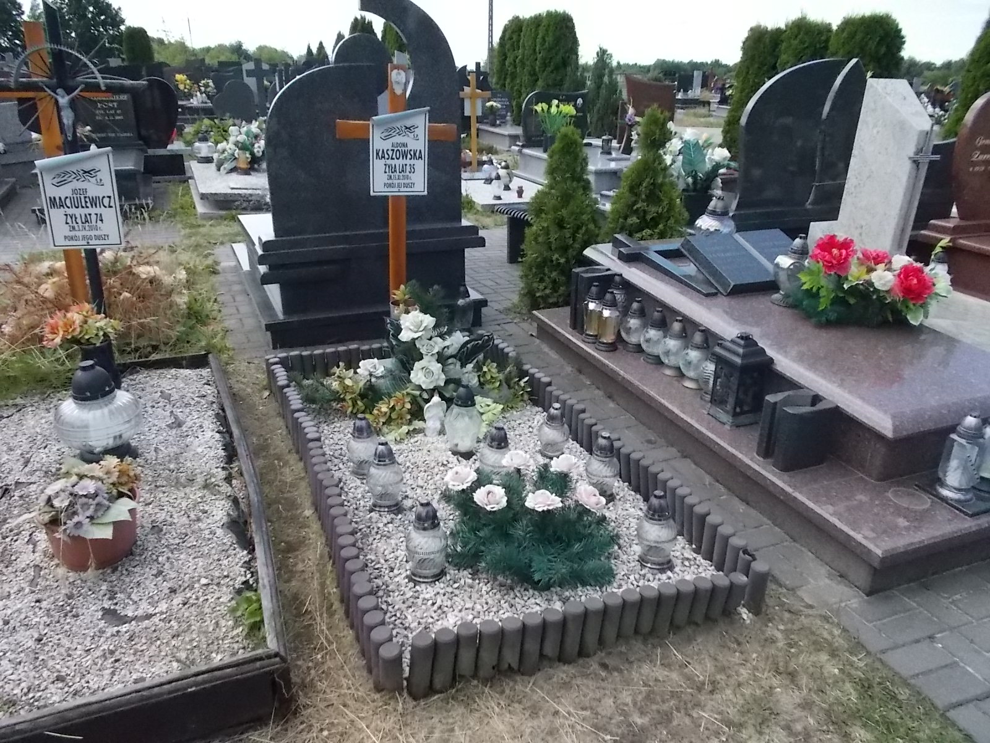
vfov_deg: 53.1
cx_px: 495
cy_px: 372
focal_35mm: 26
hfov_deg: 67.3
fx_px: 744
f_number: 8
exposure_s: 1/400
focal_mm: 4.6
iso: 400
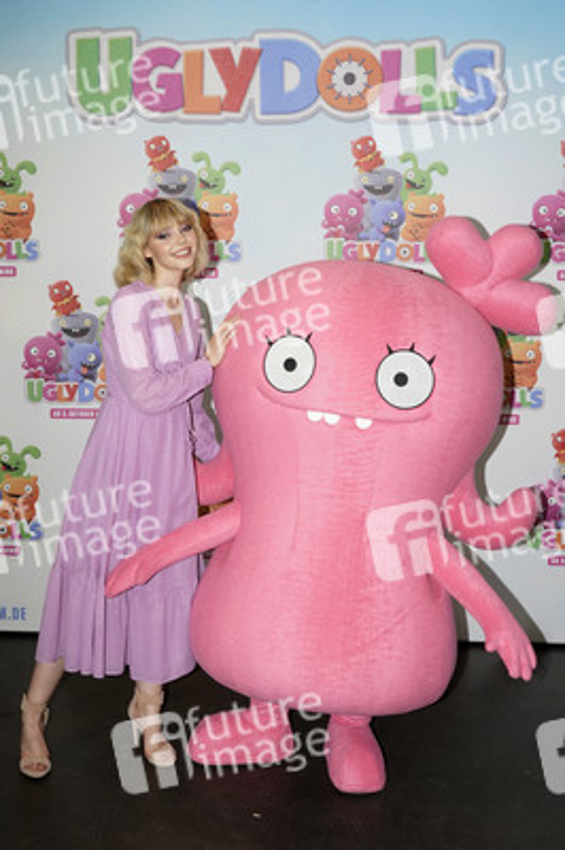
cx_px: 282
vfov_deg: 53.2
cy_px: 425
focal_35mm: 36
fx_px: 849
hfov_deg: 36.8
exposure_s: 1/60
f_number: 9
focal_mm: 36
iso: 640
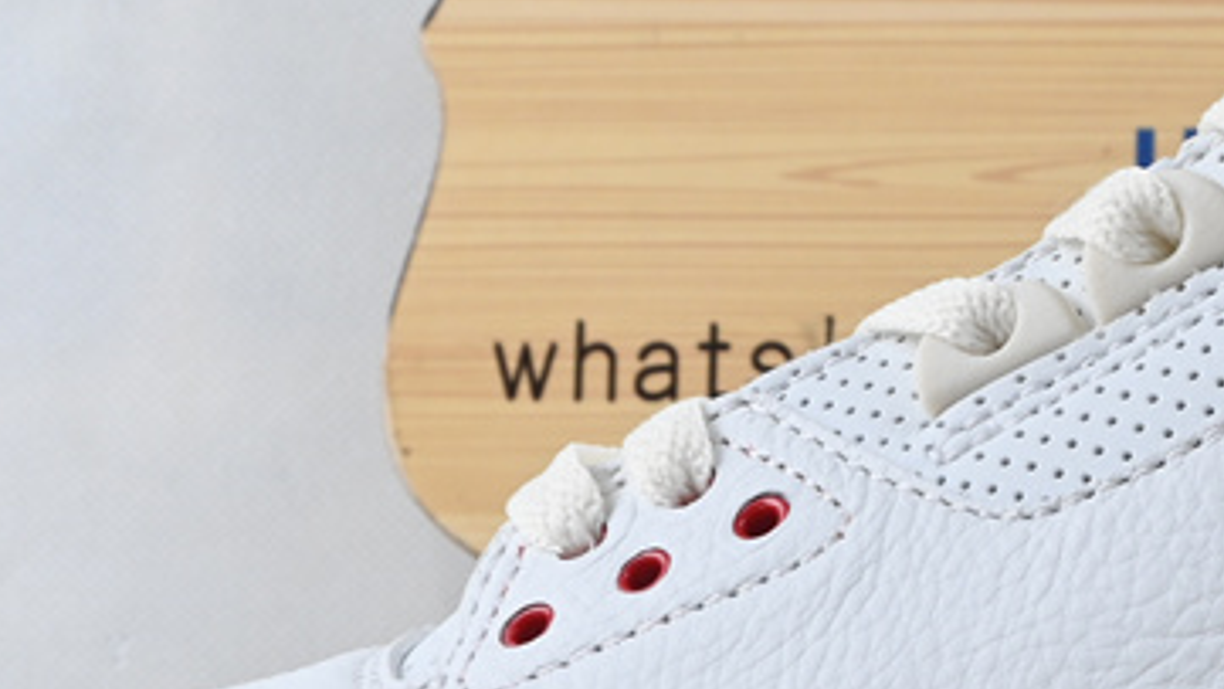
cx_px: 1275
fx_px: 4243
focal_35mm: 131
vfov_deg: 9.2
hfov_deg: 16.0
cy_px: 669
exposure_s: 1/10
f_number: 10
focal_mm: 25
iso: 100
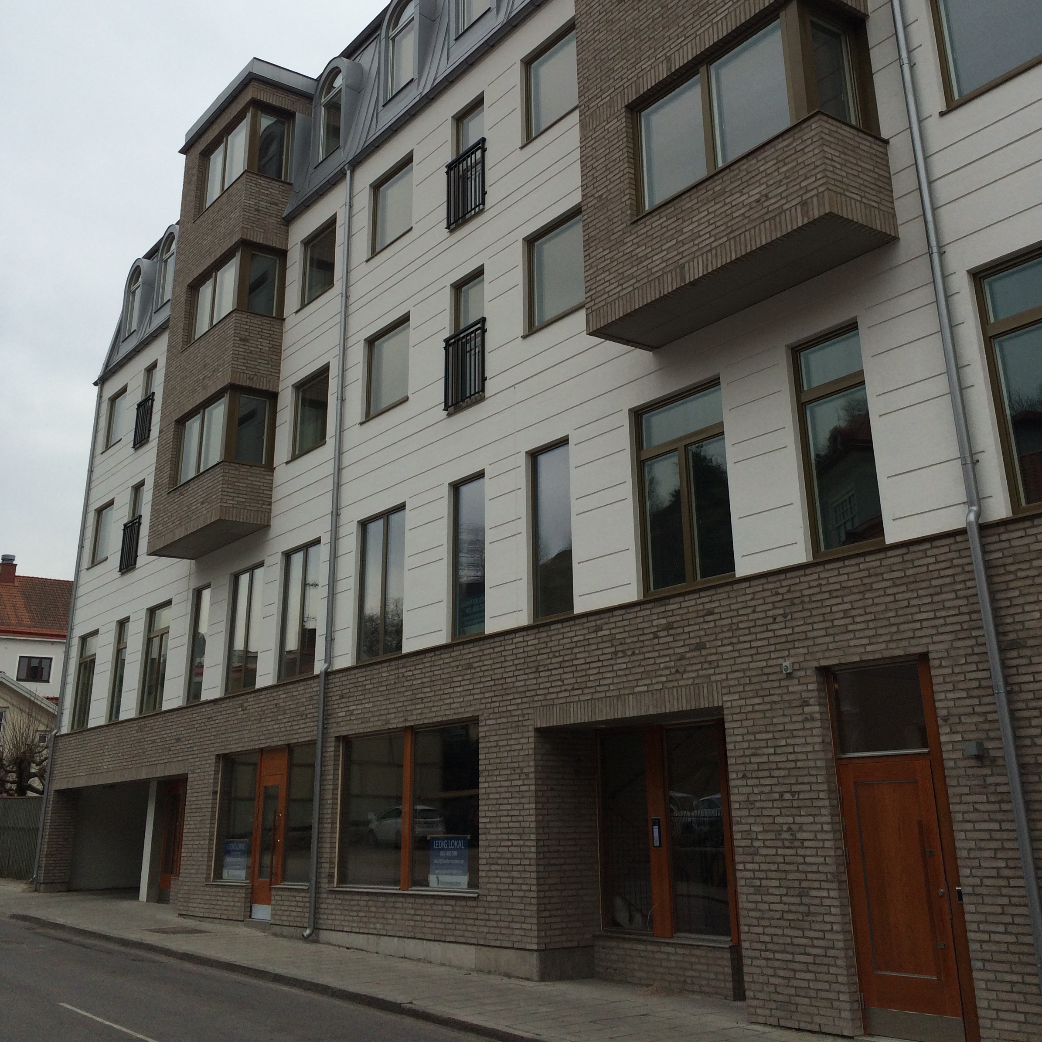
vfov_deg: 46.6
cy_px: 358
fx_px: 1192
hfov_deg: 47.2
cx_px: 528
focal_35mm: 35
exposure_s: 1/954
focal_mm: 4.15
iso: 32
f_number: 2.2
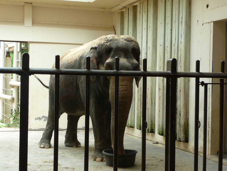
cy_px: 86
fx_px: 439
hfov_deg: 29.0
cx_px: 114
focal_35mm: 67
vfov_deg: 21.9
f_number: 4.5
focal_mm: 11.3
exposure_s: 1/30
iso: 200
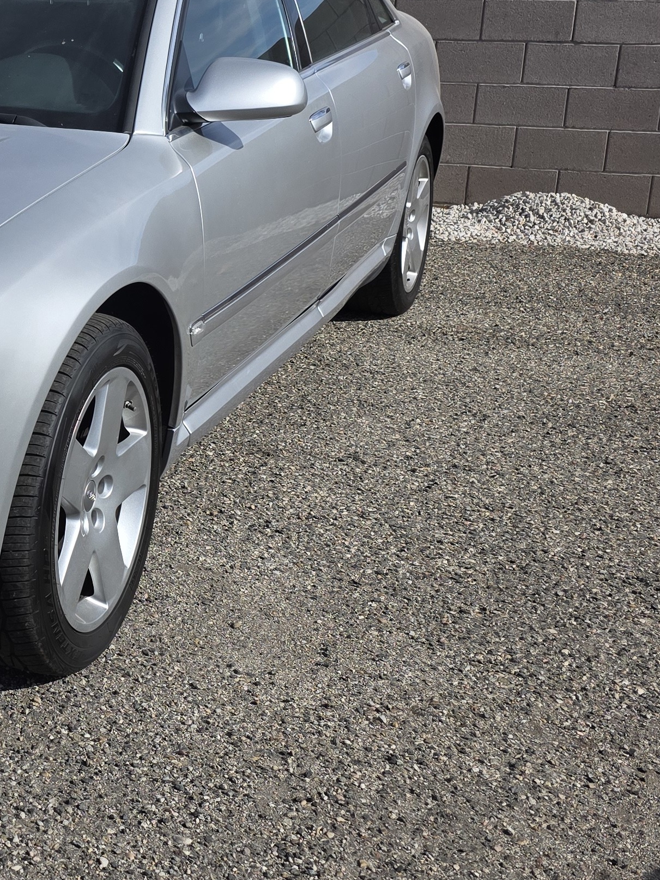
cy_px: 346
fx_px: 1449
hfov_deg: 23.5
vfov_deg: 33.7
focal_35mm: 57
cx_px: -124
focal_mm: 6.3
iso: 80
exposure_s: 1/7944
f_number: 1.7
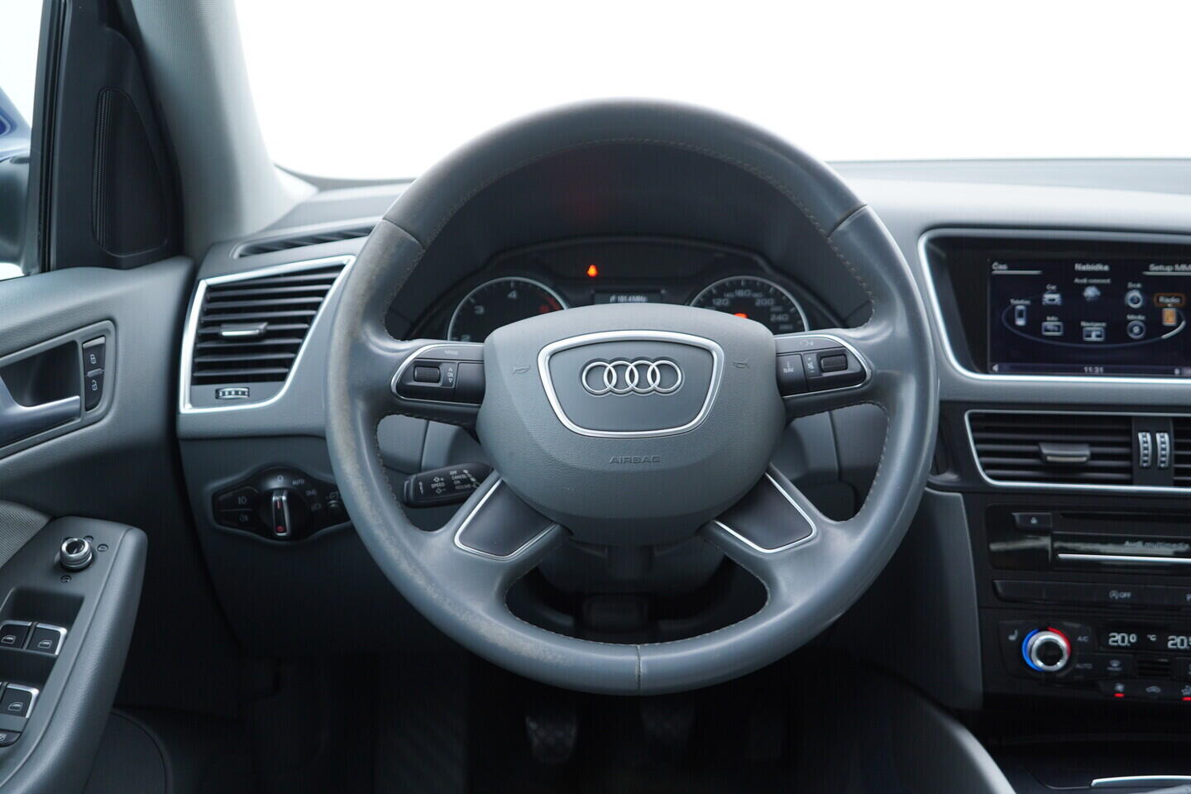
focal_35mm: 36
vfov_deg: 36.9
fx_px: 1191
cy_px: 397
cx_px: 596
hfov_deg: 53.1
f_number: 2.8
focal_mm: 24
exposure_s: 1/40
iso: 200
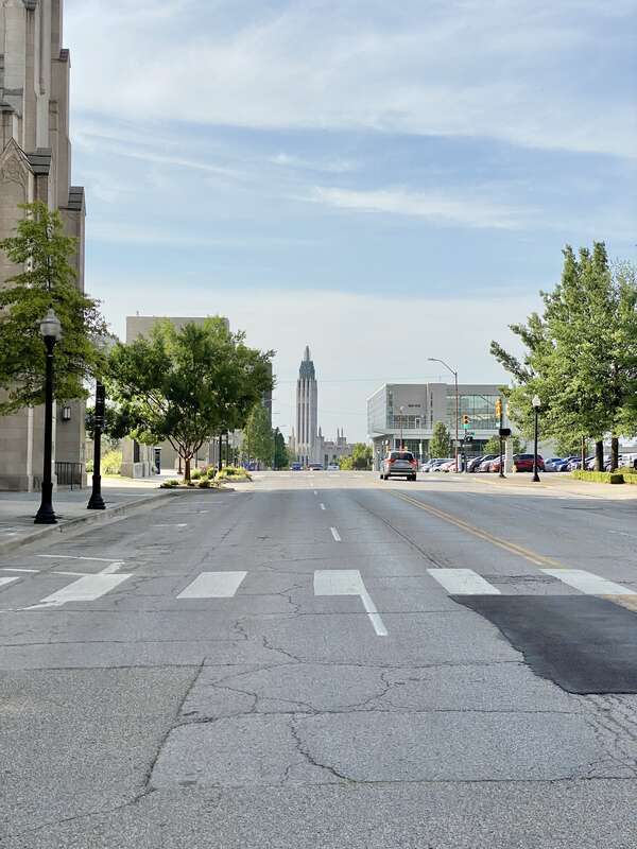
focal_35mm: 52
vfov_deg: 36.8
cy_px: 424
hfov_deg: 28.0
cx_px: 318
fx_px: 1276
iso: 20
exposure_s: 1/1332
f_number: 2
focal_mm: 6
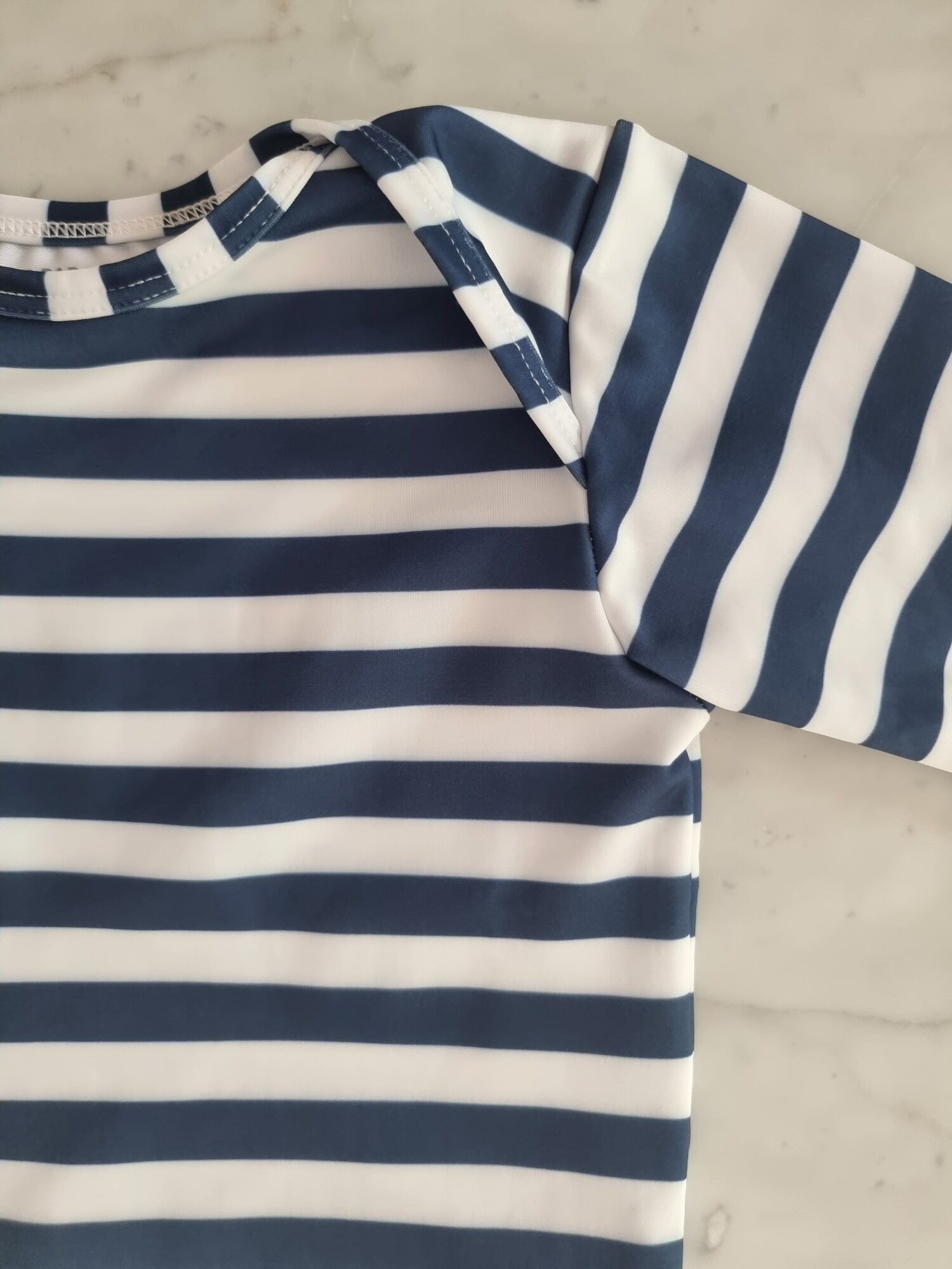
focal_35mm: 24
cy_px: 634
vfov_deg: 71.6
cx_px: 476
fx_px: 880
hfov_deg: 56.8
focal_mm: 6.7
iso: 200
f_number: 1.8
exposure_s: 1/120
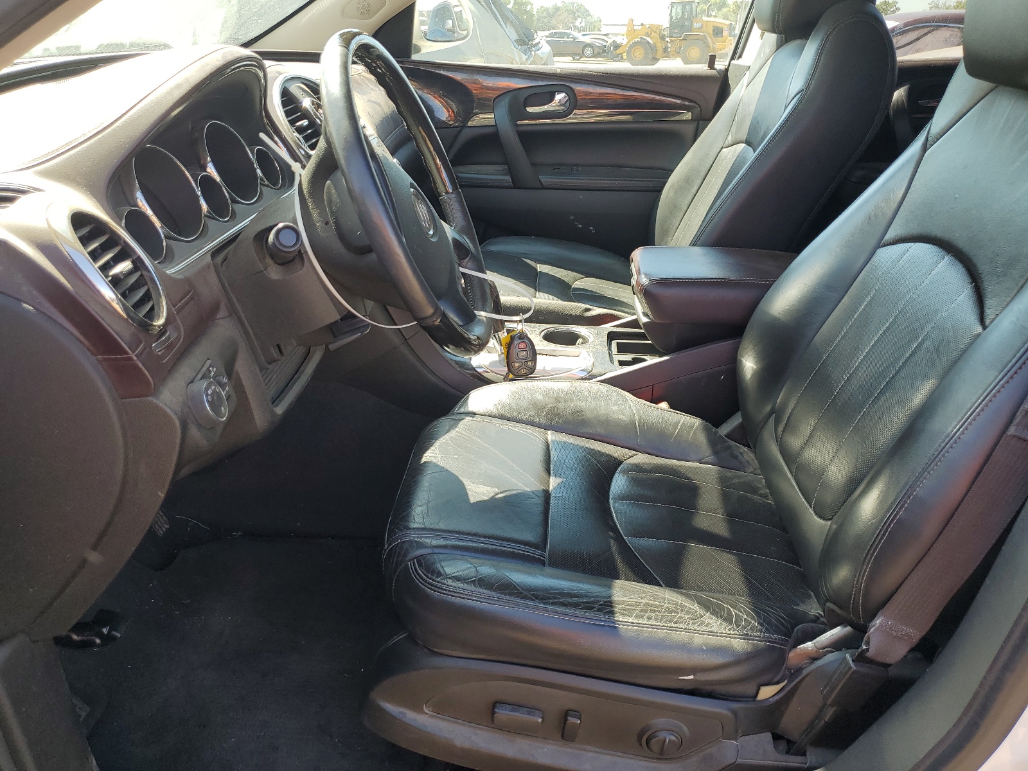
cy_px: 386
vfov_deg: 53.1
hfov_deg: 67.3
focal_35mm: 26
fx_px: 772
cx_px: 514
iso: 50
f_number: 1.5
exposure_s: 1/303
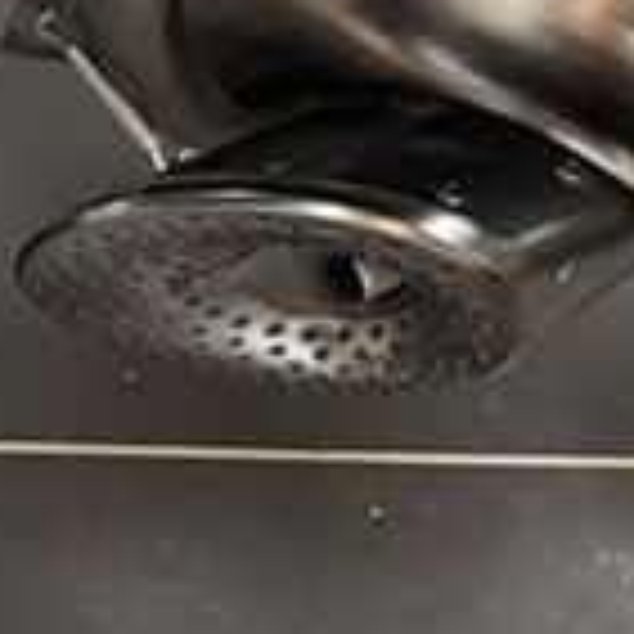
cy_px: -216
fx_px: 2155
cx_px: -751
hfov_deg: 13.5
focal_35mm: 104
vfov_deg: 15.8
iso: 500
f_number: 1.6
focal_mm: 5.96
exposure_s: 1/25
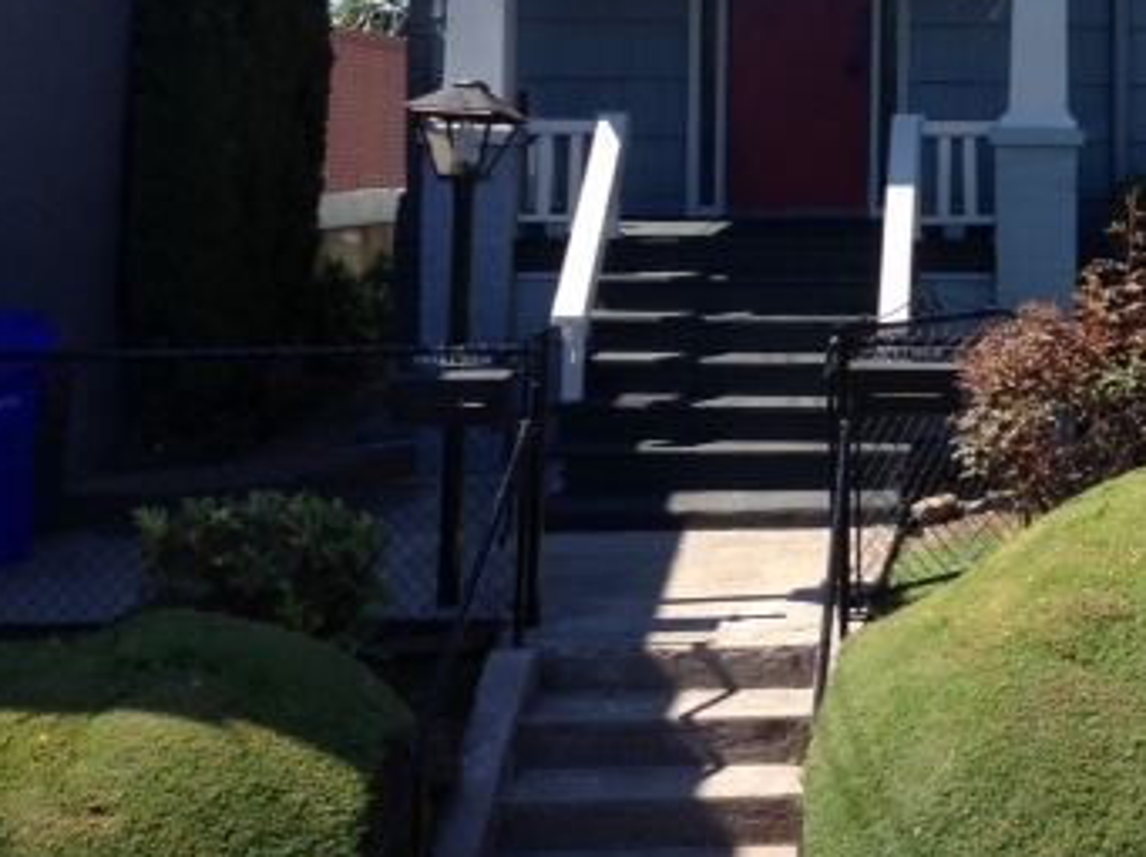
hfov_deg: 29.8
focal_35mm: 62
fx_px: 2050
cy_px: 67
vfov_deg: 22.9
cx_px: 1055
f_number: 2.4
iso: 50
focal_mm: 4.13
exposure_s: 1/616
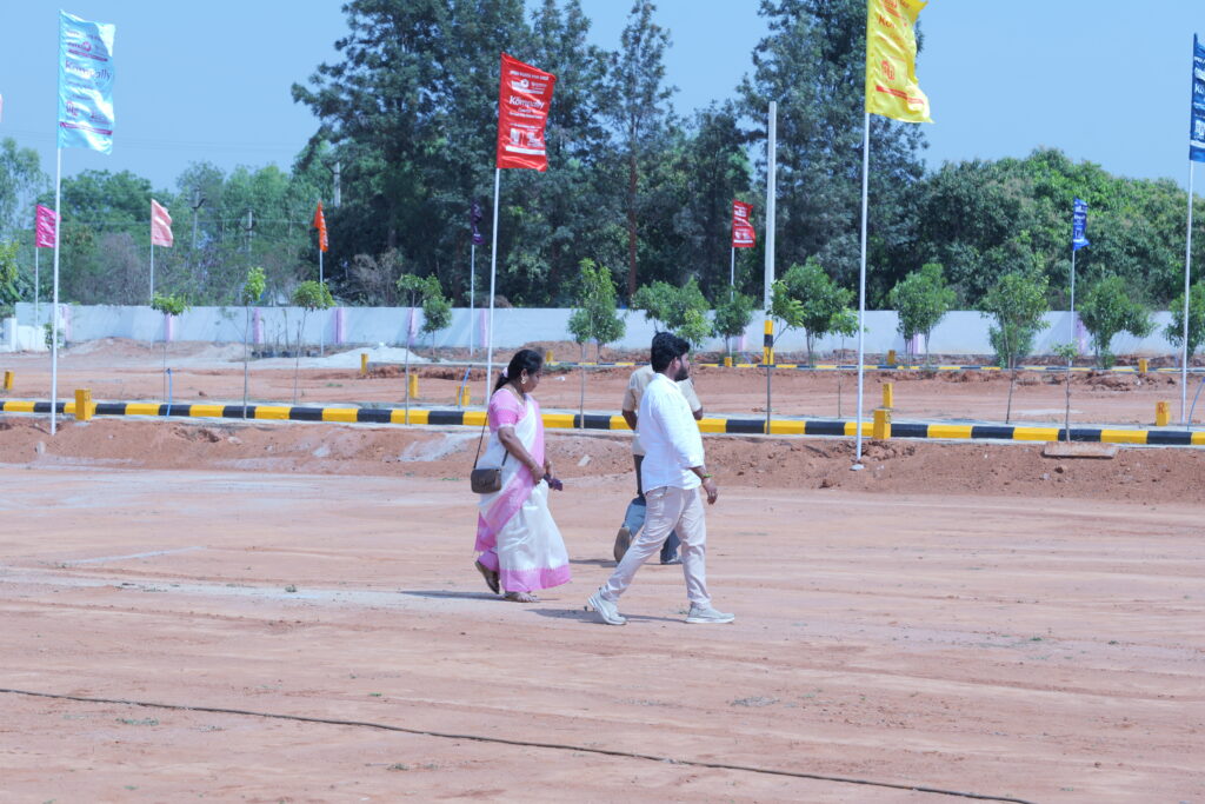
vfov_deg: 14.4
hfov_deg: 21.5
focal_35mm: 95
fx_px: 3180
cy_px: 402
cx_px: 602
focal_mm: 95
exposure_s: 1/250
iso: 160
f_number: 9
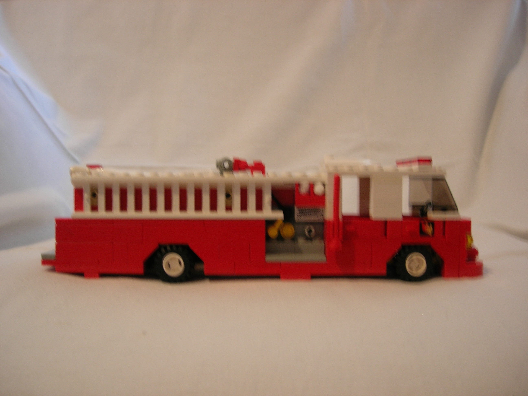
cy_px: 198
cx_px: 264
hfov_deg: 49.0
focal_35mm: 38
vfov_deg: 37.7
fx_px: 580
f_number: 2.8
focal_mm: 7.8
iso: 64
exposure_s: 1/5.1
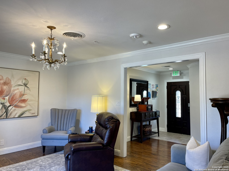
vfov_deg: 53.1
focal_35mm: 26
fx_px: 172
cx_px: 114
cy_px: 86
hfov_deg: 67.3
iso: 125
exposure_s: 1/120
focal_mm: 5.1
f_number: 1.6
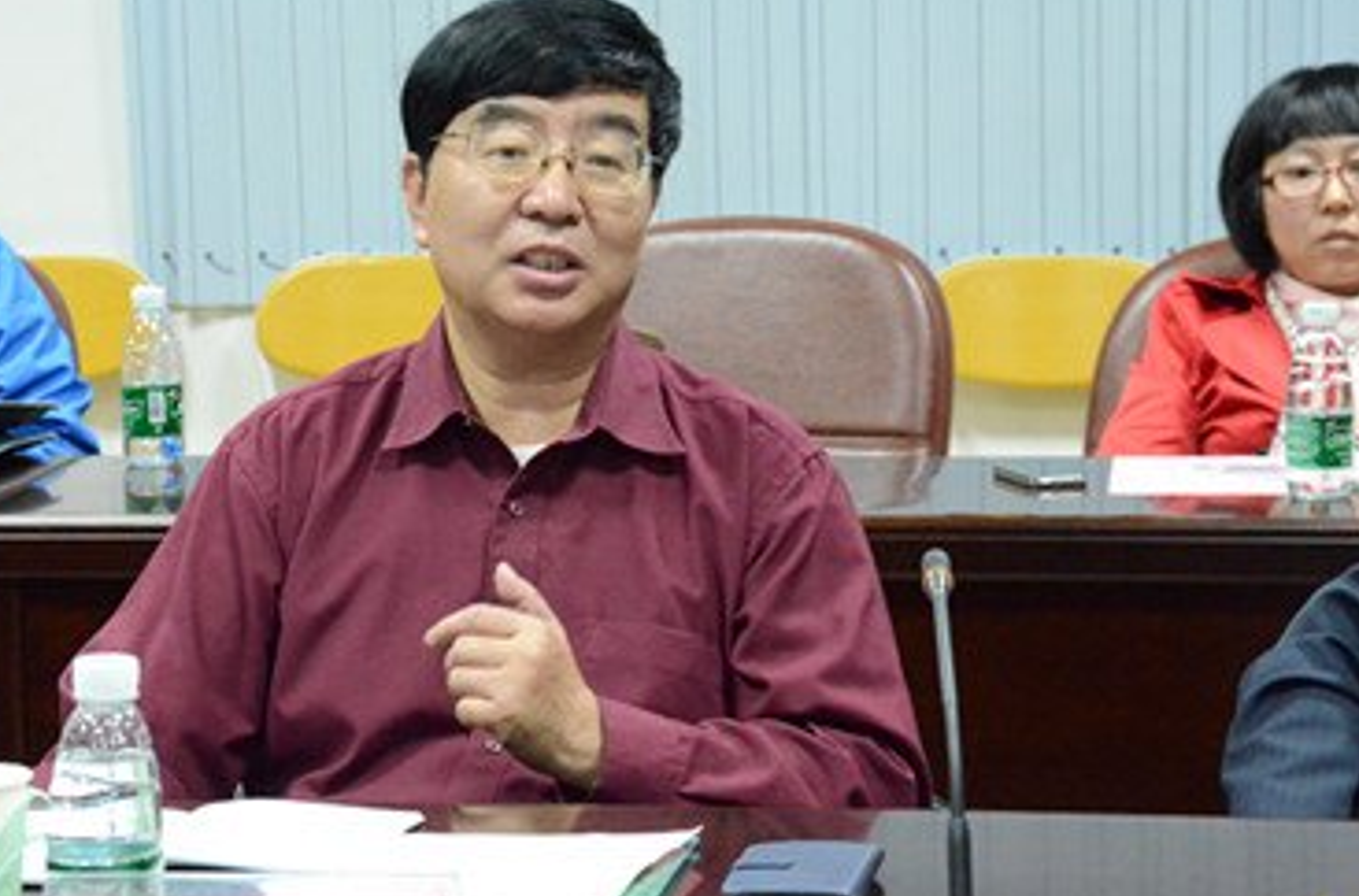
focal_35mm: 135
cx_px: 633
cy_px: 348
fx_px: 5079
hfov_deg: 15.2
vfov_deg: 10.1
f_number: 7.1
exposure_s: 1/30
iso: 6400
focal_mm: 66
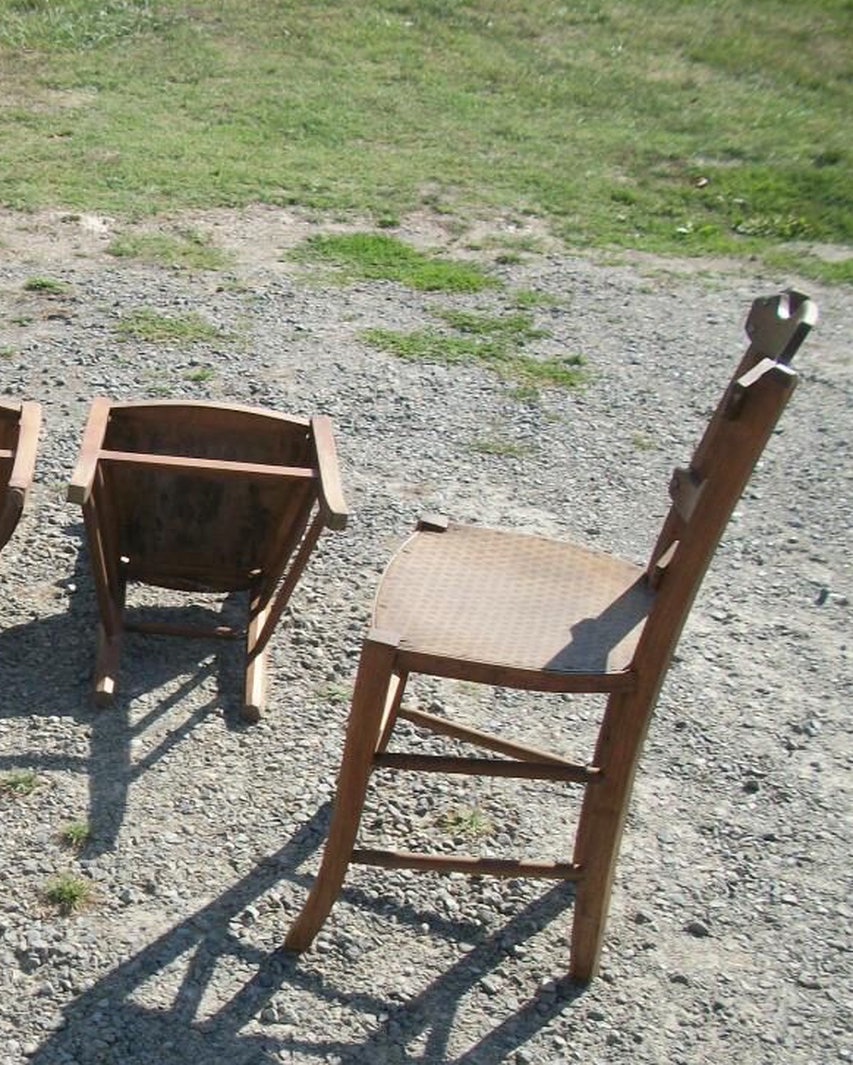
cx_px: -45
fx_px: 1735
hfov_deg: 25.9
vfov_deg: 33.9
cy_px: 693
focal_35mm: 55
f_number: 8.8
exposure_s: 1/125
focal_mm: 5.7
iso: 80
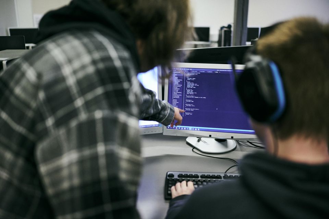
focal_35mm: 35
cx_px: 164
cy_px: 110
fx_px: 320
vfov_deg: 37.9
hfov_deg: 54.4
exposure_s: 1/125
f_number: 1.8
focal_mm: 35
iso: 400
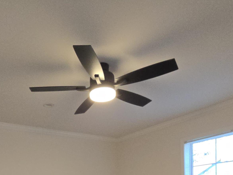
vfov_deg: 32.9
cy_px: 218
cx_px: 86
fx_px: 229
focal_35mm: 34
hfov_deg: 53.3
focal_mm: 2.2
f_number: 2.2
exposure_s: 1/60
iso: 160
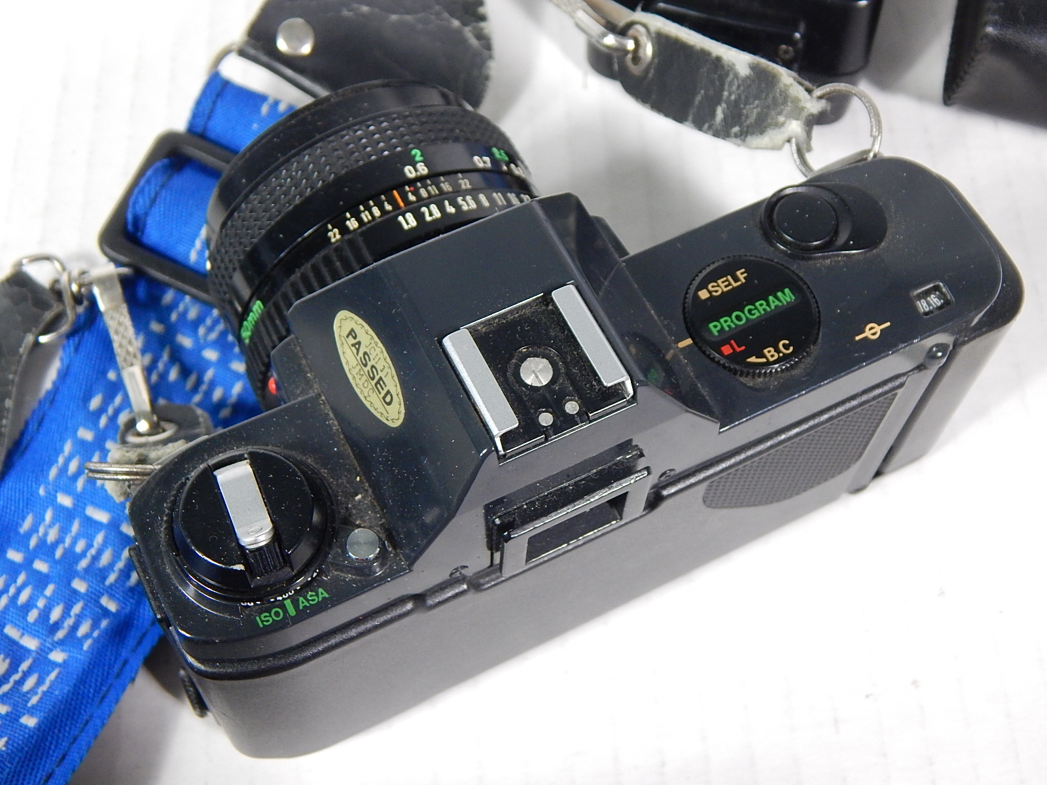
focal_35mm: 48
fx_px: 1452
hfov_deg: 39.7
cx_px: 524
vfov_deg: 30.3
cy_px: 392
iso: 400
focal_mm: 8.6
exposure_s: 1/25
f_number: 3.7
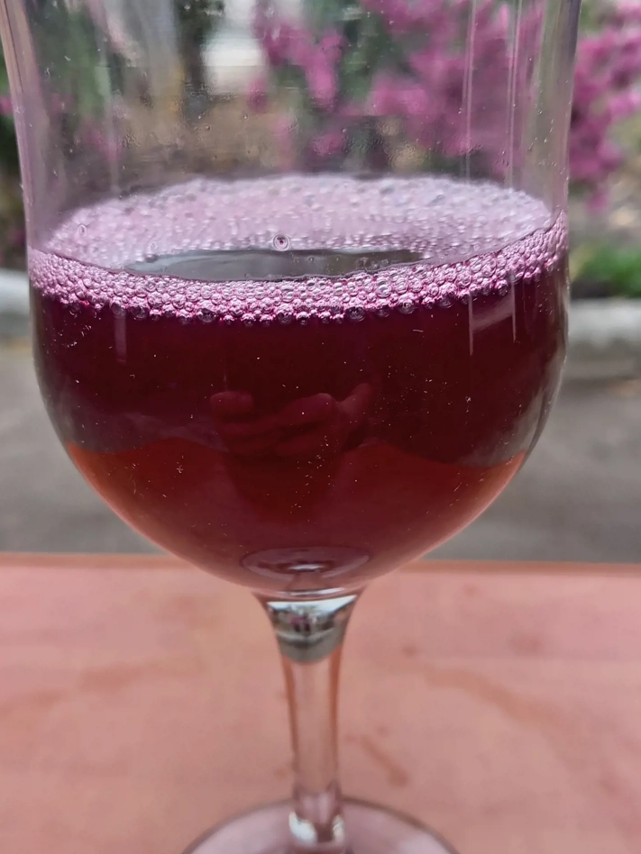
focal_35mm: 38
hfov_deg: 37.7
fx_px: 938
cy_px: 482
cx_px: 303
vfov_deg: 48.9
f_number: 1.8
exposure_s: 1/33.3
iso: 208
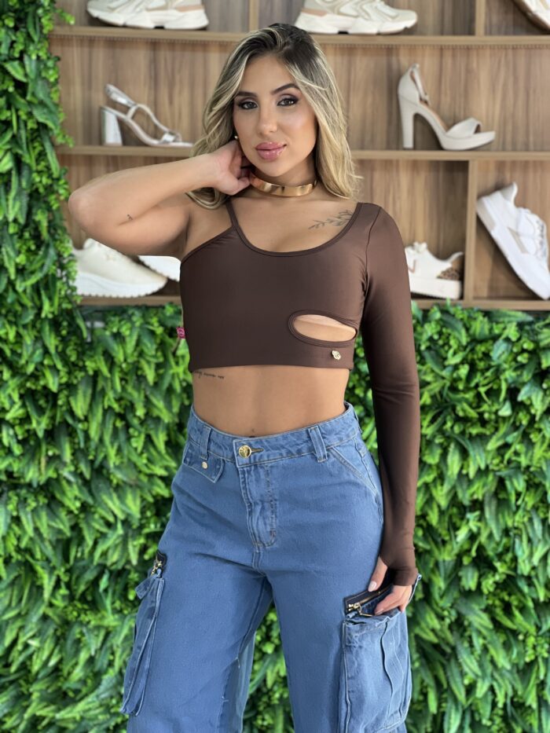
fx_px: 1631
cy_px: 366
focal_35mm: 77
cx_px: 275
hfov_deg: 19.1
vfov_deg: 25.3
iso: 125
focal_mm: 9
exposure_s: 1/60
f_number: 2.8
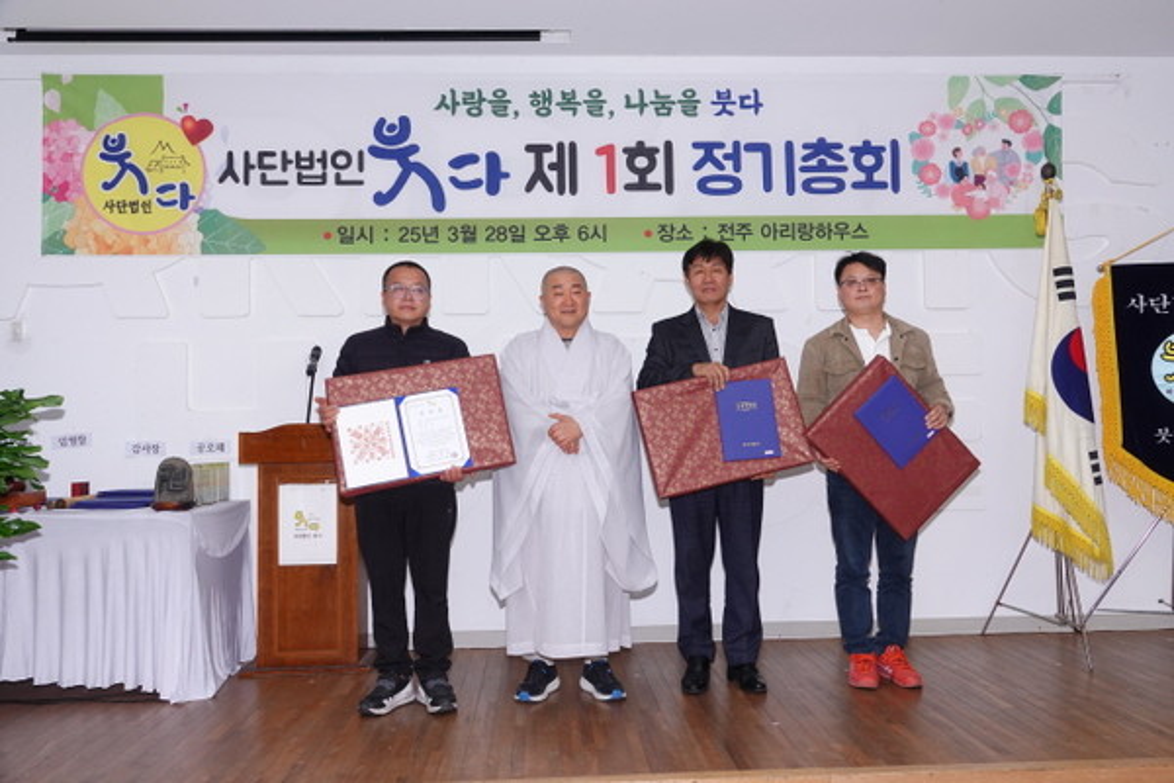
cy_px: 392
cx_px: 587
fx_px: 946
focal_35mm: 29
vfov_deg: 45.0
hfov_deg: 63.7
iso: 250
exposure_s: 1/60
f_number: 4
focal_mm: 10.59
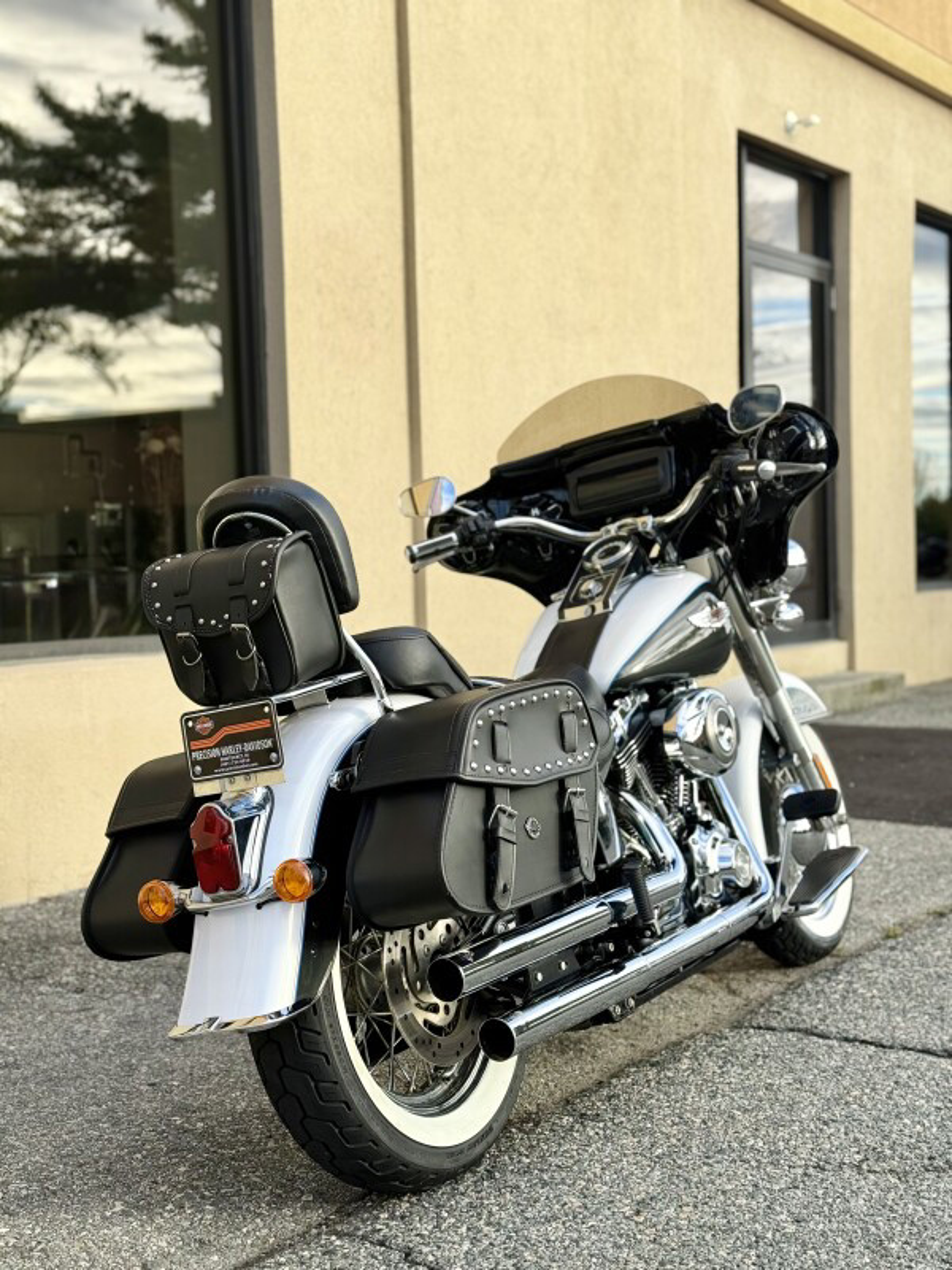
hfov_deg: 30.3
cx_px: 476
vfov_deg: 39.7
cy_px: 635
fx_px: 1760
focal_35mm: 48
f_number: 1.78
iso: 64
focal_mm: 6.76
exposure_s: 1/939
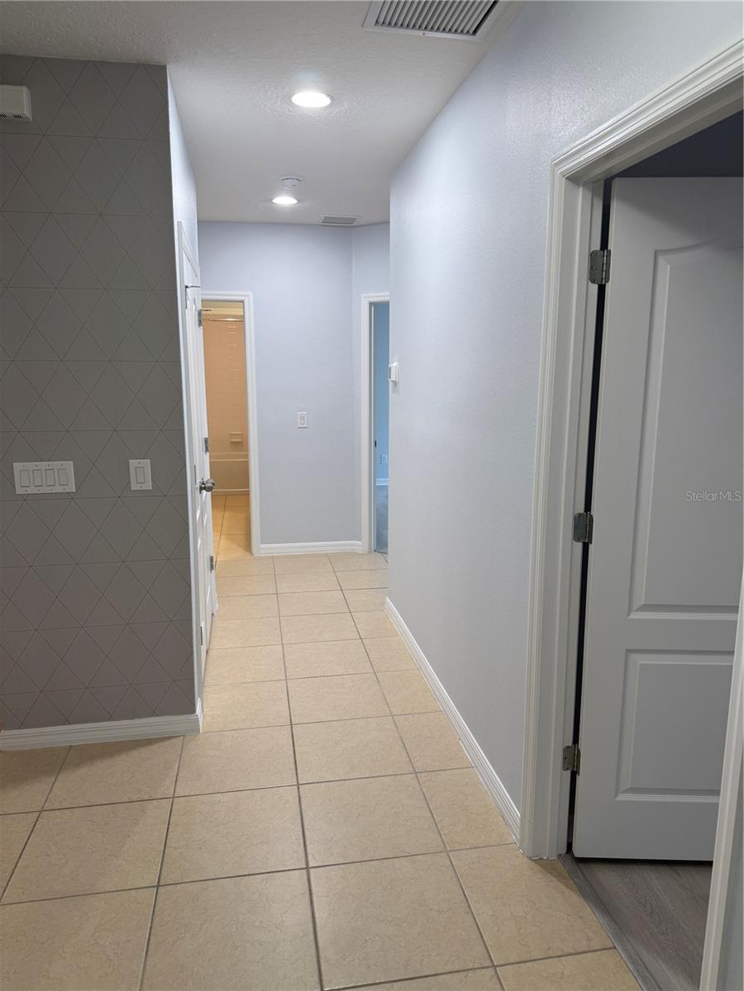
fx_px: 688
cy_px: 496
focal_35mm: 24
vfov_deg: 71.6
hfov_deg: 56.8
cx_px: 372
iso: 100
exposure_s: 1/120
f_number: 1.78
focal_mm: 6.76
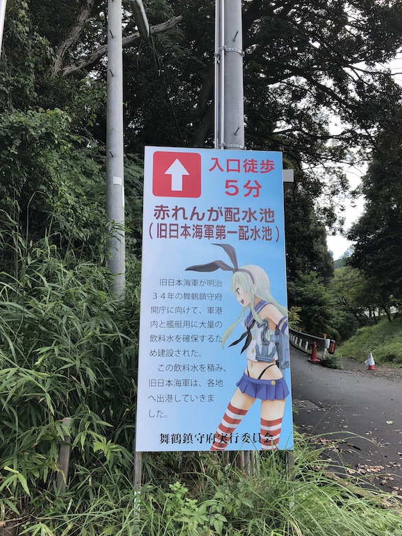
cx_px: 205
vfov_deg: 61.6
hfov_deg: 48.2
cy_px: 276
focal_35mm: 29
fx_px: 449
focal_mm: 3.99
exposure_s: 1/695
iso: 20
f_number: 1.8
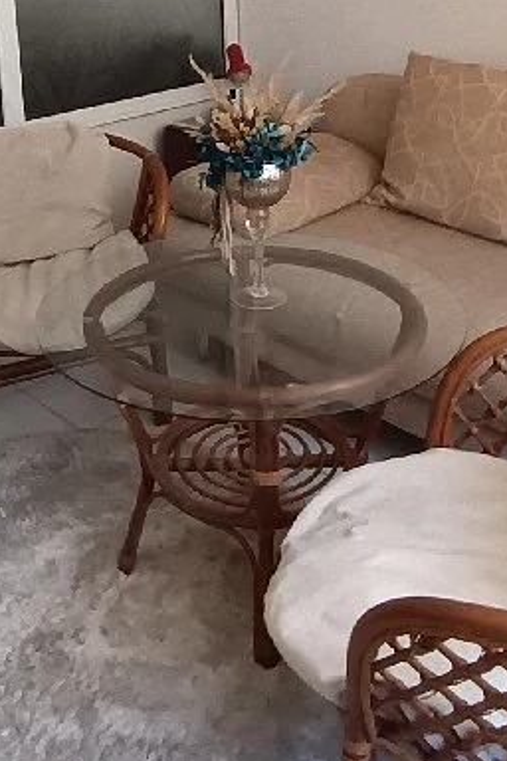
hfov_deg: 29.1
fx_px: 972
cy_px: 103
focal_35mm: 46
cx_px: 186
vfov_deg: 40.1
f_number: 2.2
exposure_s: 1/33.3
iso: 919
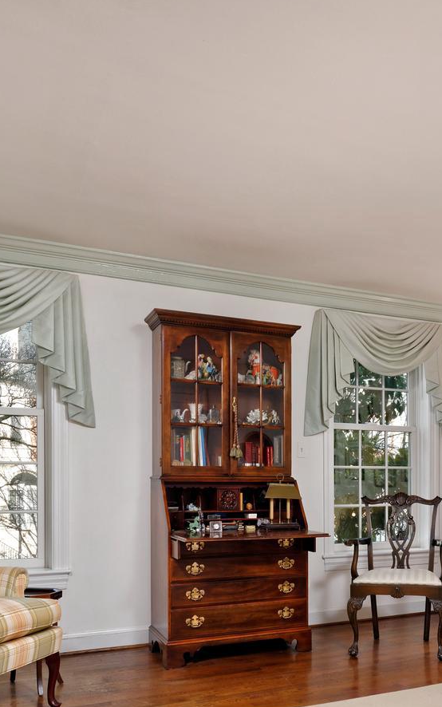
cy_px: 508
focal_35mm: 33
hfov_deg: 37.3
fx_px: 636
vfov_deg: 56.0
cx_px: 337
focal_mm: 14
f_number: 10
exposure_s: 1/6
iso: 320
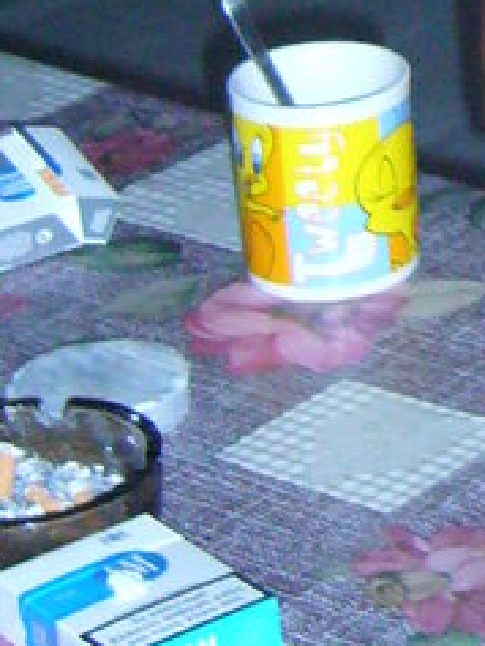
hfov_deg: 7.9
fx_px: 3304
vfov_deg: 10.7
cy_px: -338
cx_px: 1063
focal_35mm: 177
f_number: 2.8
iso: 250
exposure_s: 1/30
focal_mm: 5.8
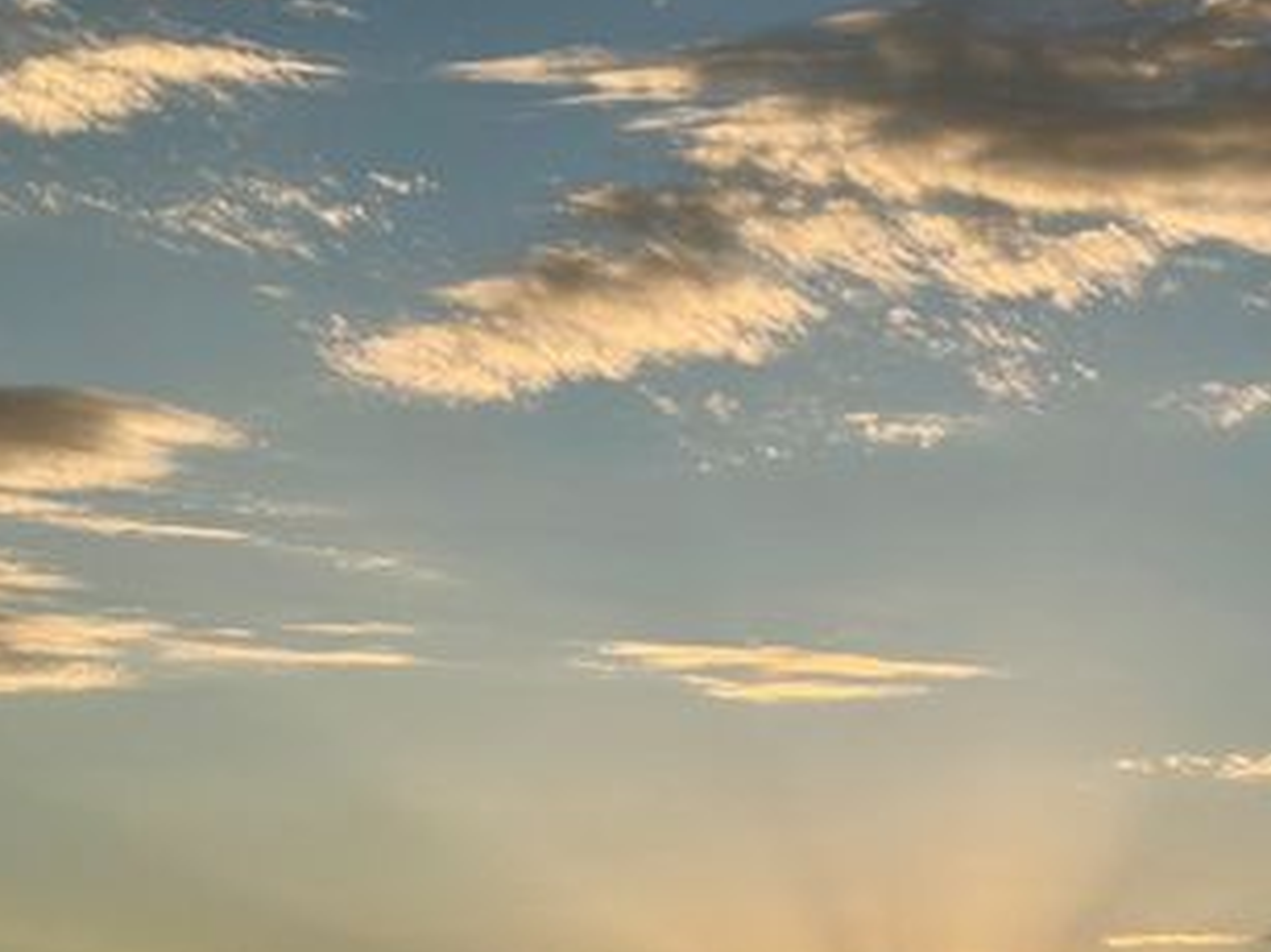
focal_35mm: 93
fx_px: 3413
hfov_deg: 21.1
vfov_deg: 15.9
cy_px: 540
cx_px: 782
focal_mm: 6.76
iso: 100
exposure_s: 1/8772
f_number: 1.78
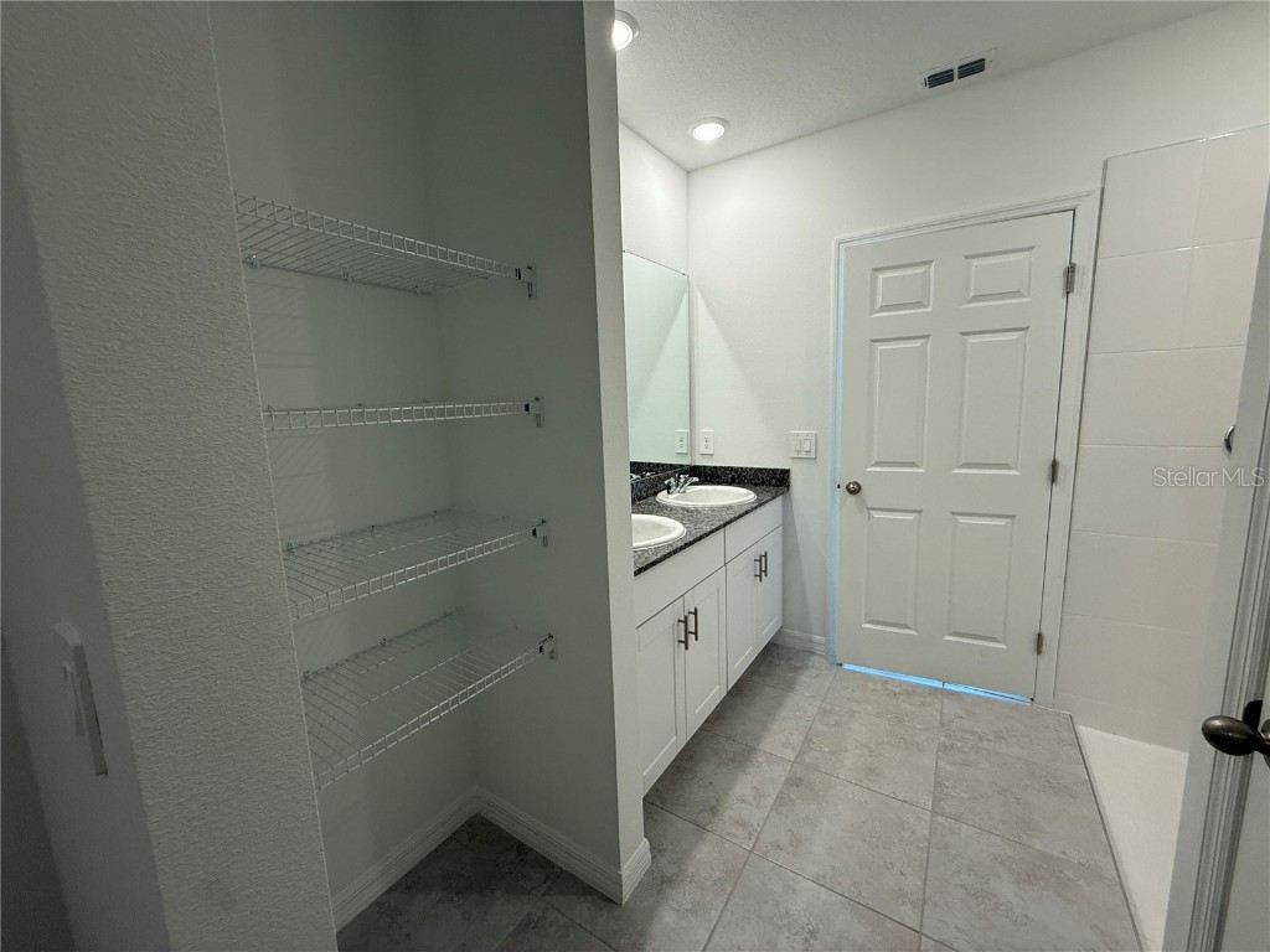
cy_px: 476
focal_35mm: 14
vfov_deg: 85.7
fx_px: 514
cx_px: 635
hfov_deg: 102.1
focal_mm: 2.22
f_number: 2.2
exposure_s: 1/120
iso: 160
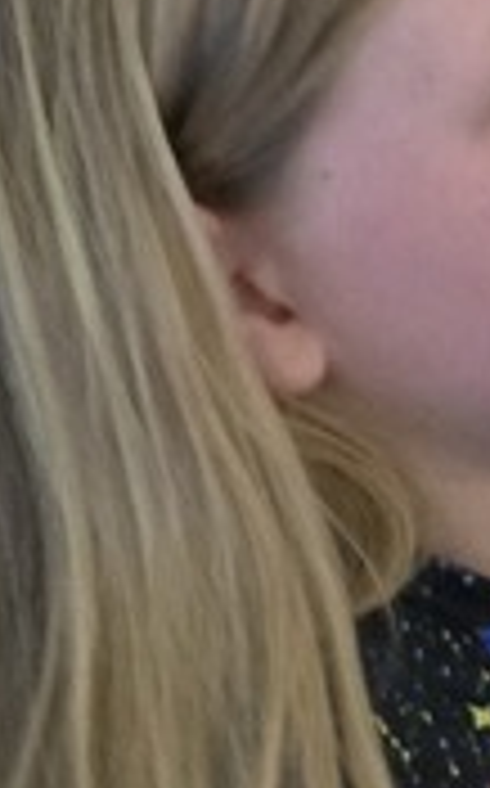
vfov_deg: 14.2
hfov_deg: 7.6
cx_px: 1632
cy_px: -144
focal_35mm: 143
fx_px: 3063
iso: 1600
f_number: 1.7
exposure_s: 1/24
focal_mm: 6.3
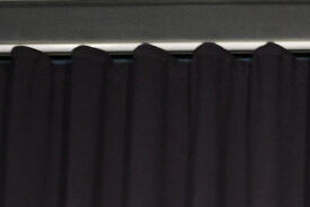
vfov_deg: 4.8
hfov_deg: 7.5
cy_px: 661
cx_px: 440
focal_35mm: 270
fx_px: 2326
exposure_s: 1/320
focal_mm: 39
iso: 2500
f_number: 2.8
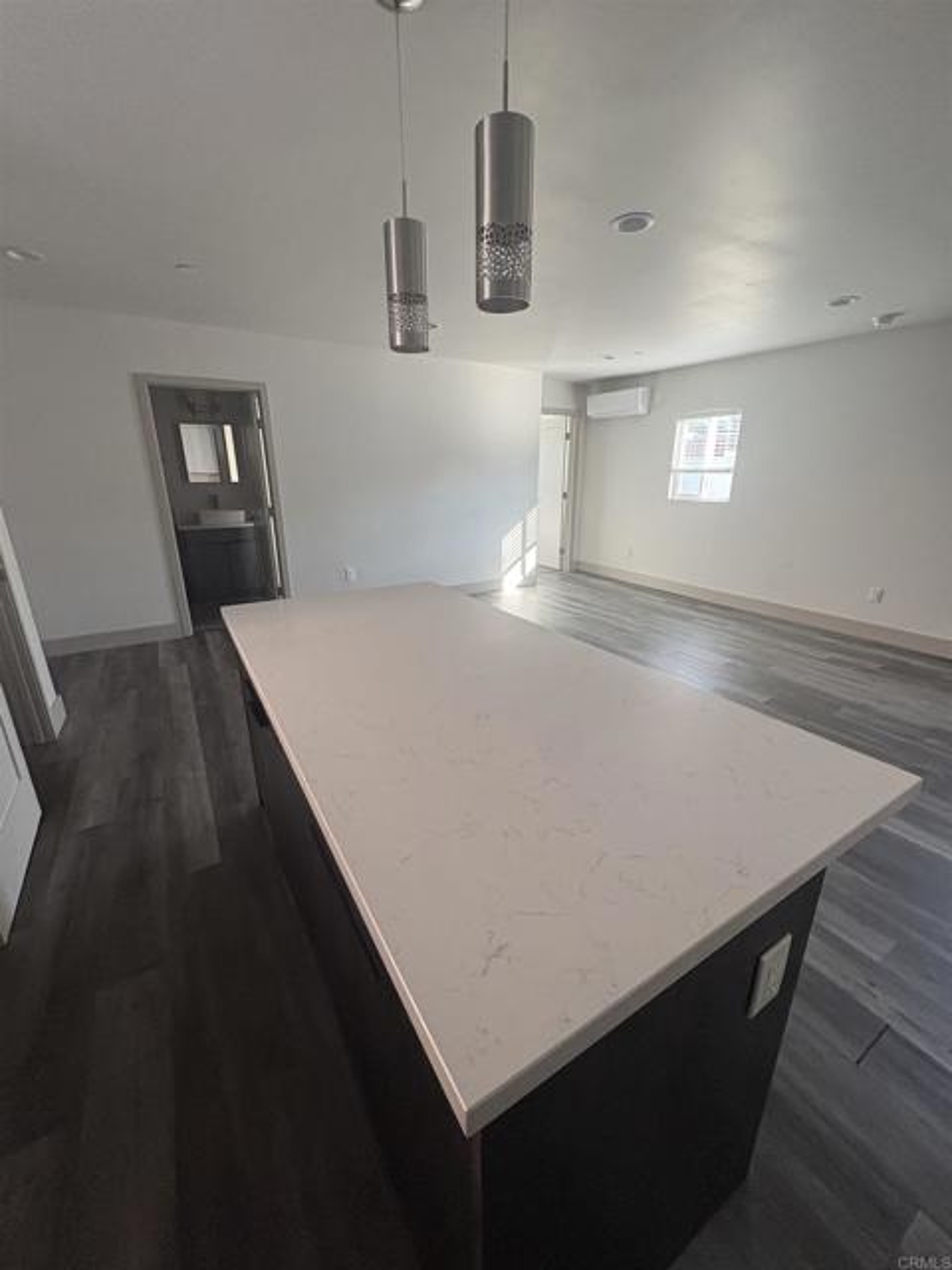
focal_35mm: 14
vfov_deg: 102.1
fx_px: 513
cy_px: 635
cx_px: 476
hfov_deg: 85.7
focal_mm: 2.22
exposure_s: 1/99
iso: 200
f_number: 2.2
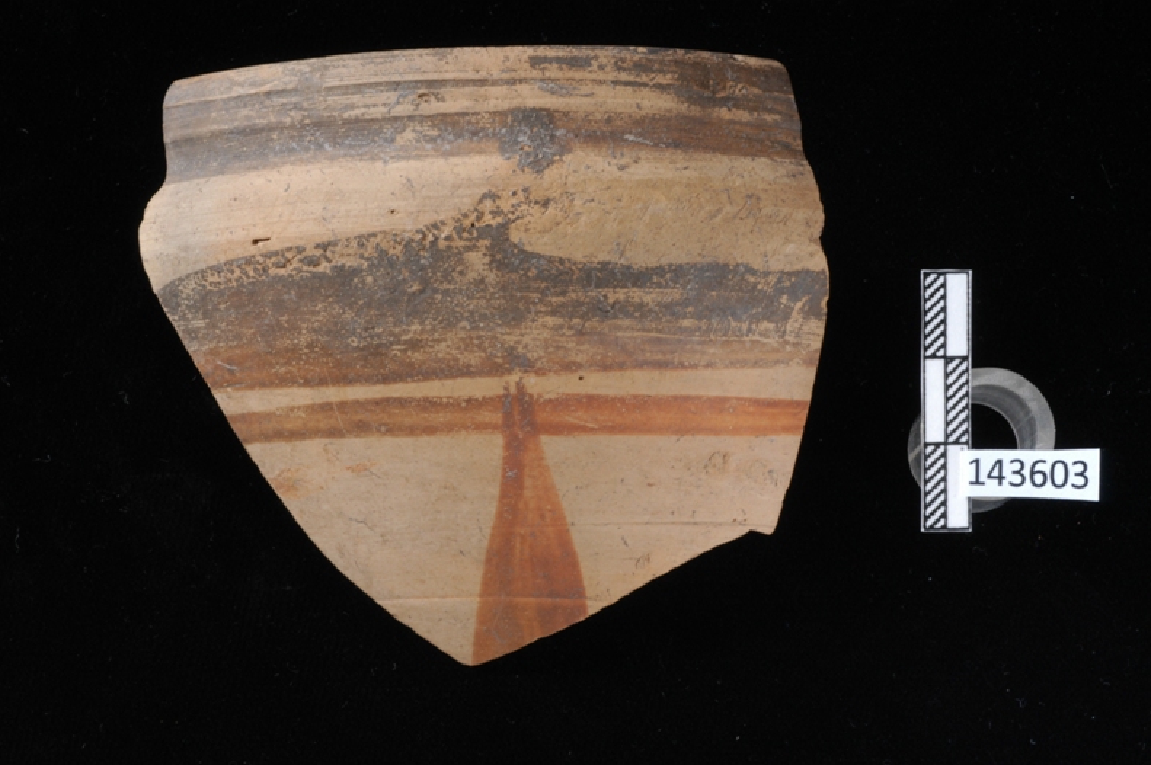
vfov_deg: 15.0
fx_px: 2907
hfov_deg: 22.4
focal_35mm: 91
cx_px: 579
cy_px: 381
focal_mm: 60
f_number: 22
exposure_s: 1/100
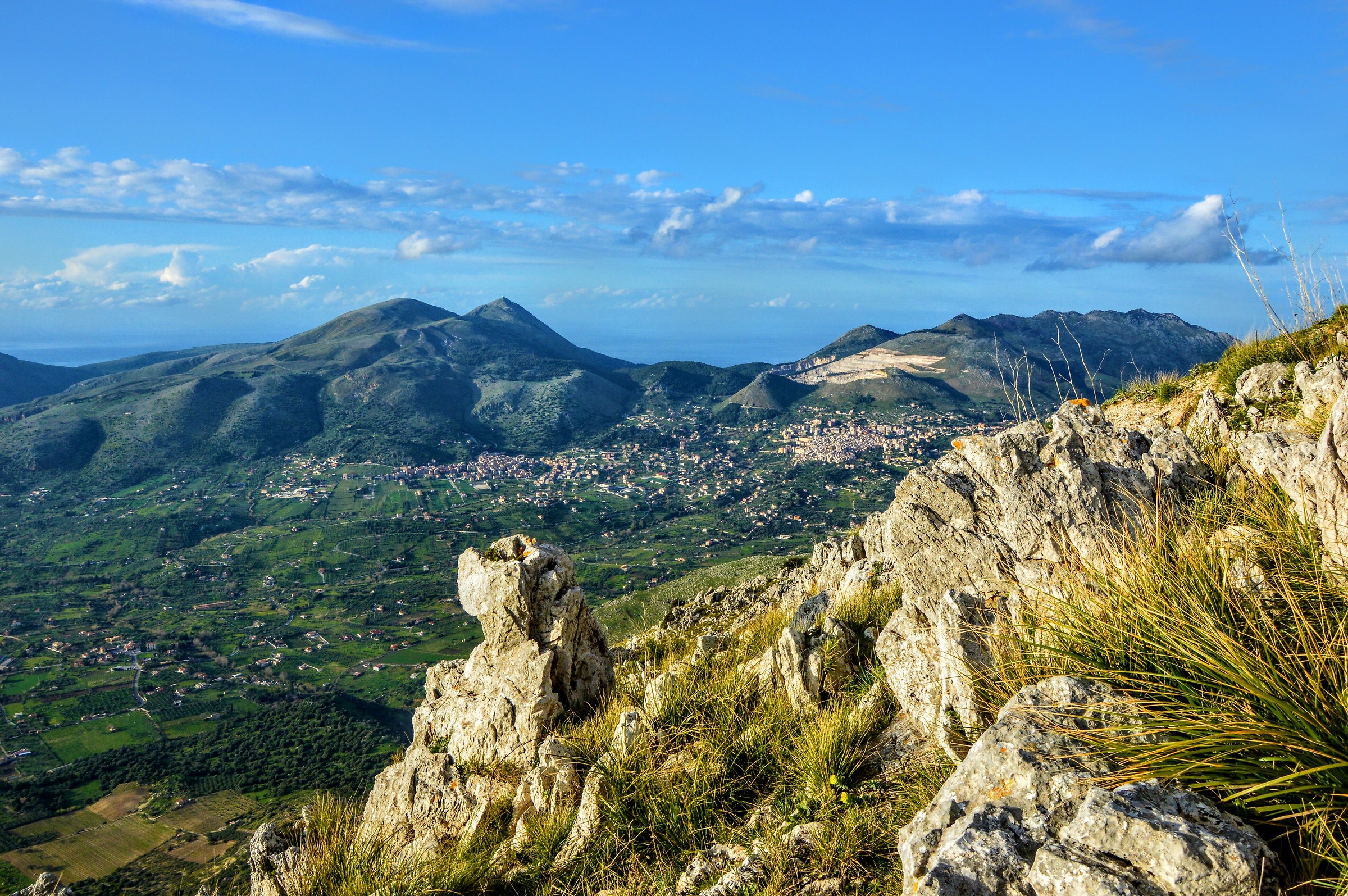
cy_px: 448
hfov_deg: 67.4
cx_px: 674
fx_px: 1010
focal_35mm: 27
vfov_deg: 47.8
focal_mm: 18
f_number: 11
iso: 400
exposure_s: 1/400
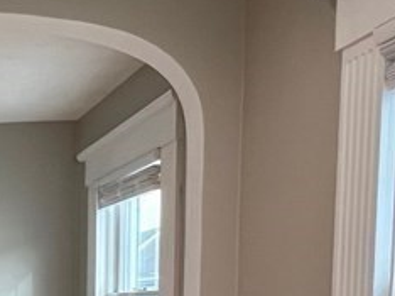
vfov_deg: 23.2
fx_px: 650
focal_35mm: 57
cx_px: -167
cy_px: 367
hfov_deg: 26.4
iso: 200
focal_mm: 1.57
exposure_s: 1/120
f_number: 1.8
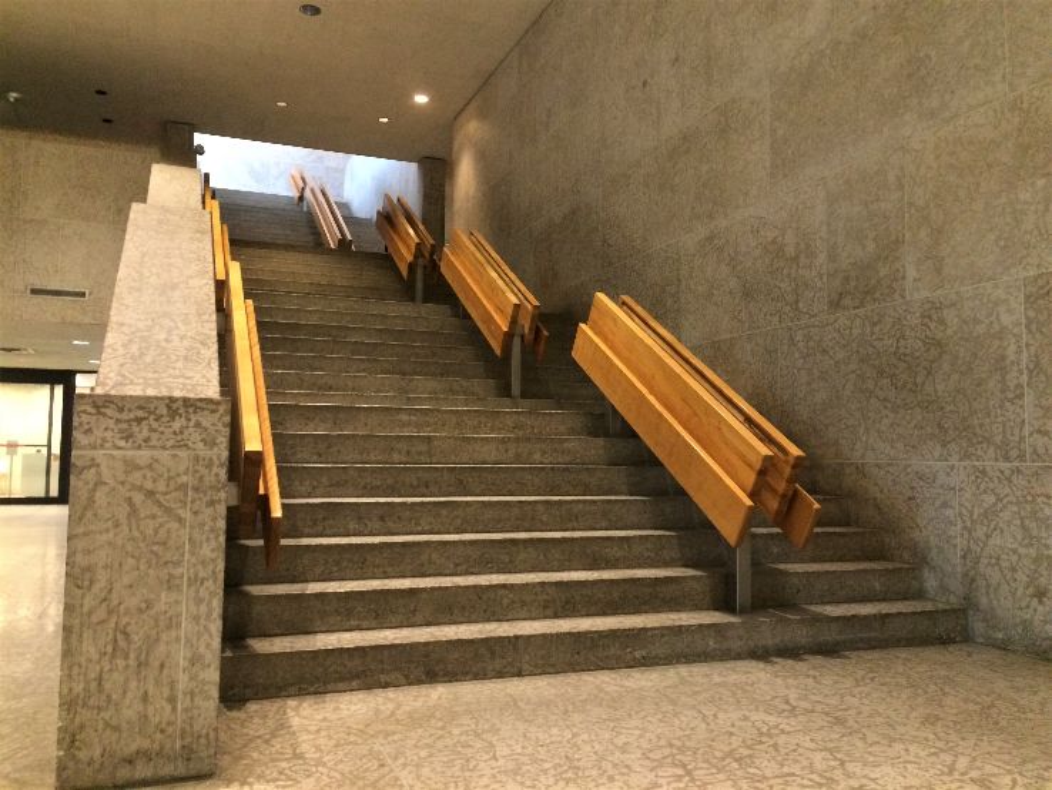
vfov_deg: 48.3
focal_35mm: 29
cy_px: 395
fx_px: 882
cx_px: 526
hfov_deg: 61.6
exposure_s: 1/30
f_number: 2.2
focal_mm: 4.15
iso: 320
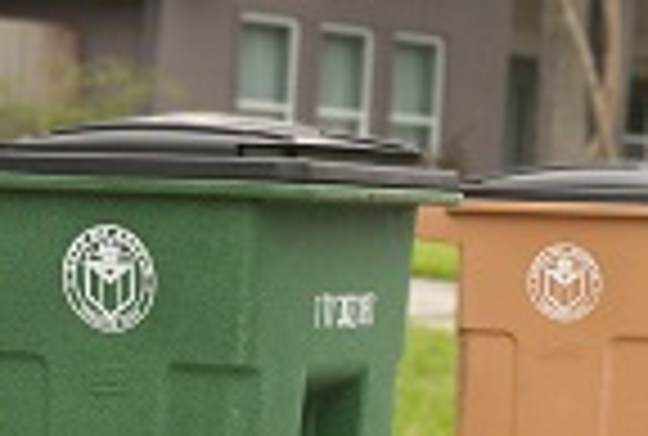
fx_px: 2871
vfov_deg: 8.7
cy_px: 312
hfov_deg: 12.8
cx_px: 594
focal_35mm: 159
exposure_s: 1/160
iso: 400
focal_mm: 34
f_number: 6.3
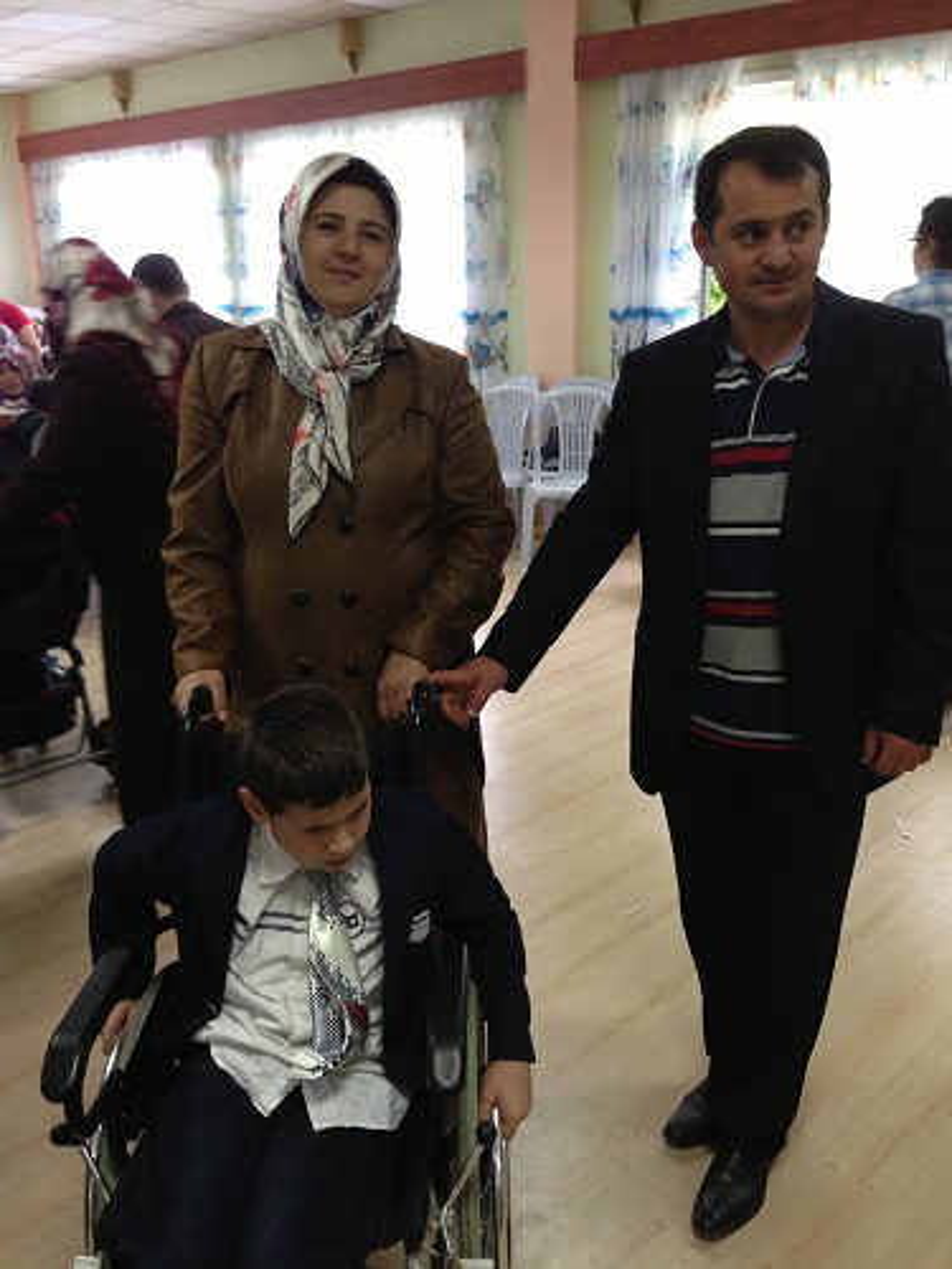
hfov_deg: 42.9
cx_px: 476
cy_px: 634
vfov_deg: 55.4
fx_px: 1210
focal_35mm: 33
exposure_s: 1/20
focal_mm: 4.13
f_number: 2.4
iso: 160
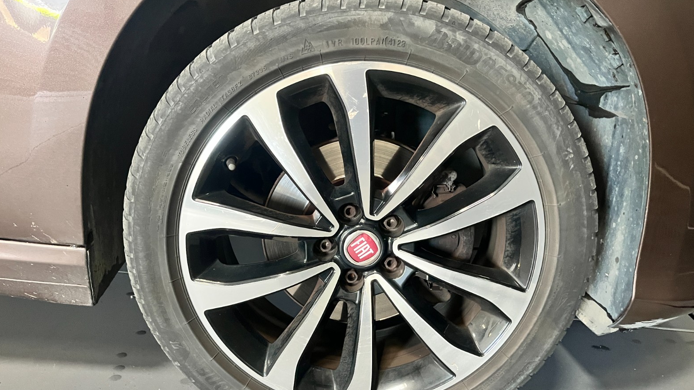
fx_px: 534
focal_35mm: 29
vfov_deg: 40.0
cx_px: 343
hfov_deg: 66.1
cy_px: 233
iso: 500
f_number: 1.6
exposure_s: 1/50
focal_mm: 5.1
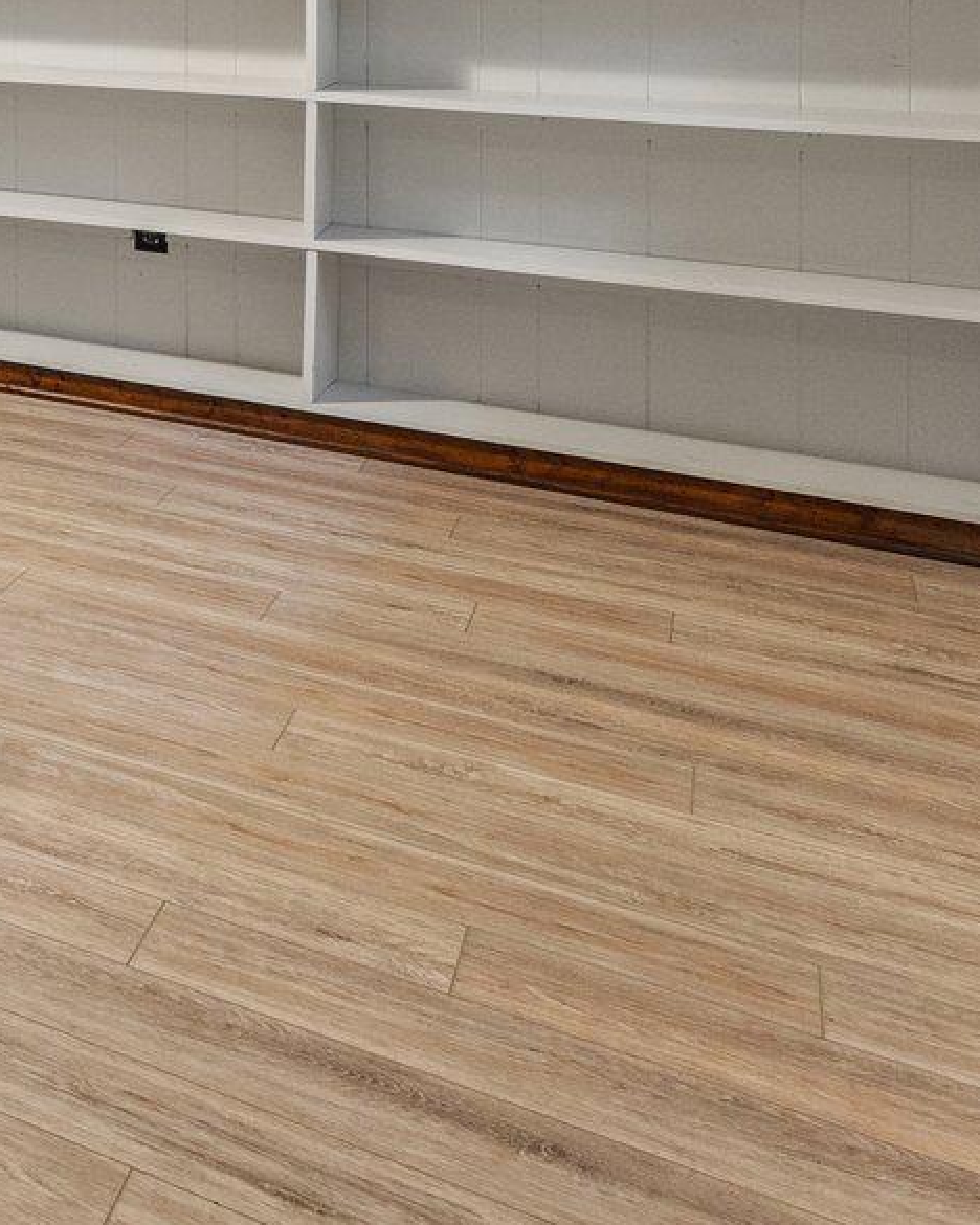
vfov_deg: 36.1
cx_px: -915
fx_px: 1668
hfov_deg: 19.9
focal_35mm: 46
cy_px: -20
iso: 640
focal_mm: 14
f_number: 8
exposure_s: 1/1.67
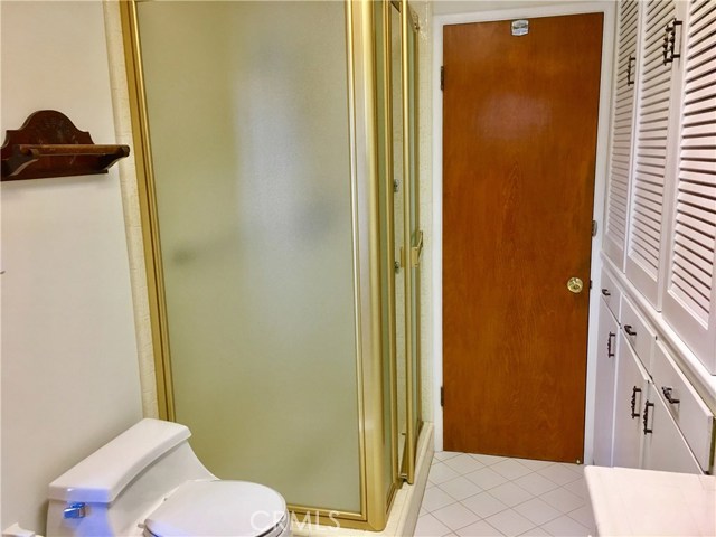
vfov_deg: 48.2
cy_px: 268
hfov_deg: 61.7
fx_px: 600
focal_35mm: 29
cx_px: 358
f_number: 2.2
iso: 100
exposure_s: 1/30
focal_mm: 4.15
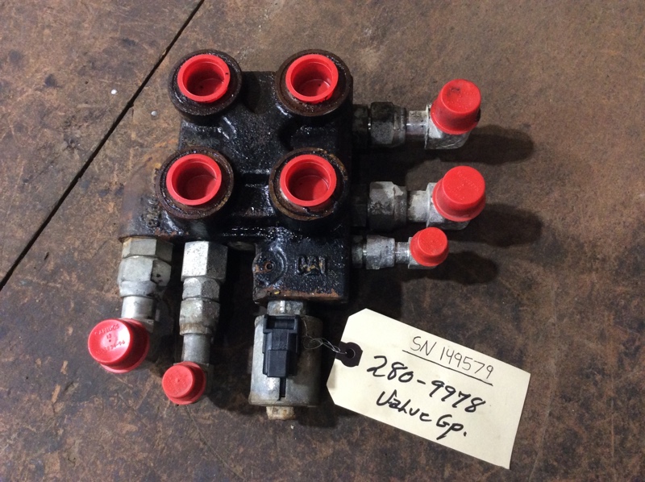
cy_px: 241
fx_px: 596
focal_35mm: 32
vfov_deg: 44.1
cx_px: 322
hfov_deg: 56.9
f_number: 2.4
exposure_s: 1/24
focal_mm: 3.3
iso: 160
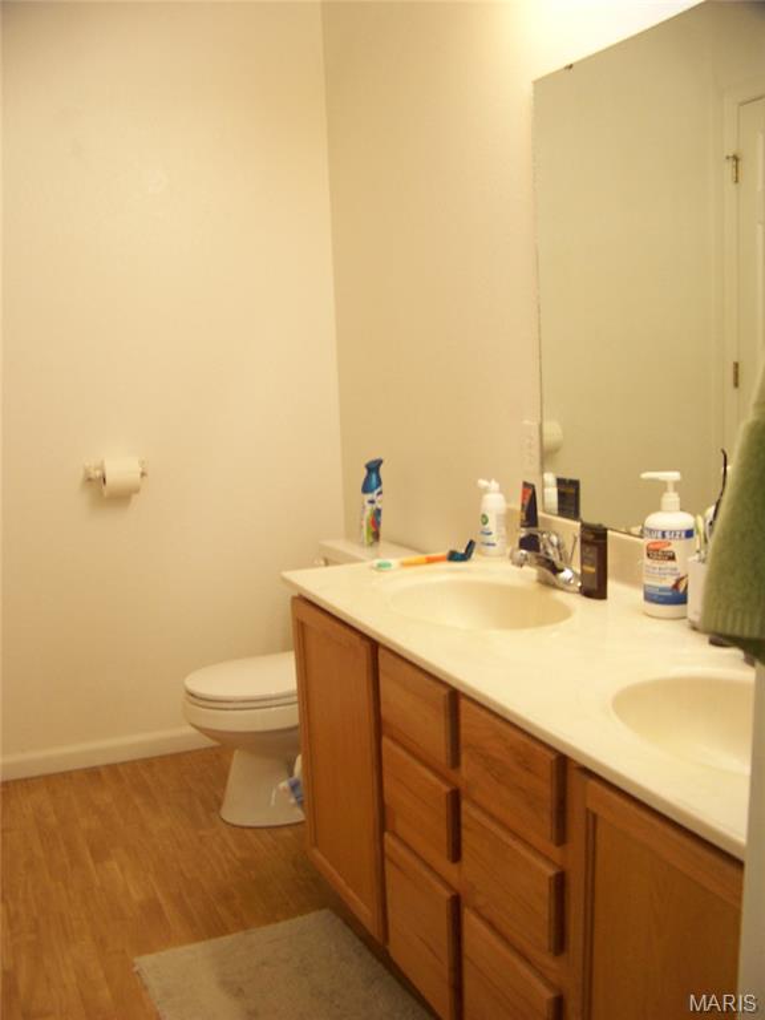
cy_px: 510
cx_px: 382
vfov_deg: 51.4
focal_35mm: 36
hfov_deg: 39.7
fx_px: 1061
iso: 125
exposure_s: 1/30
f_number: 2.8
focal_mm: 5.85
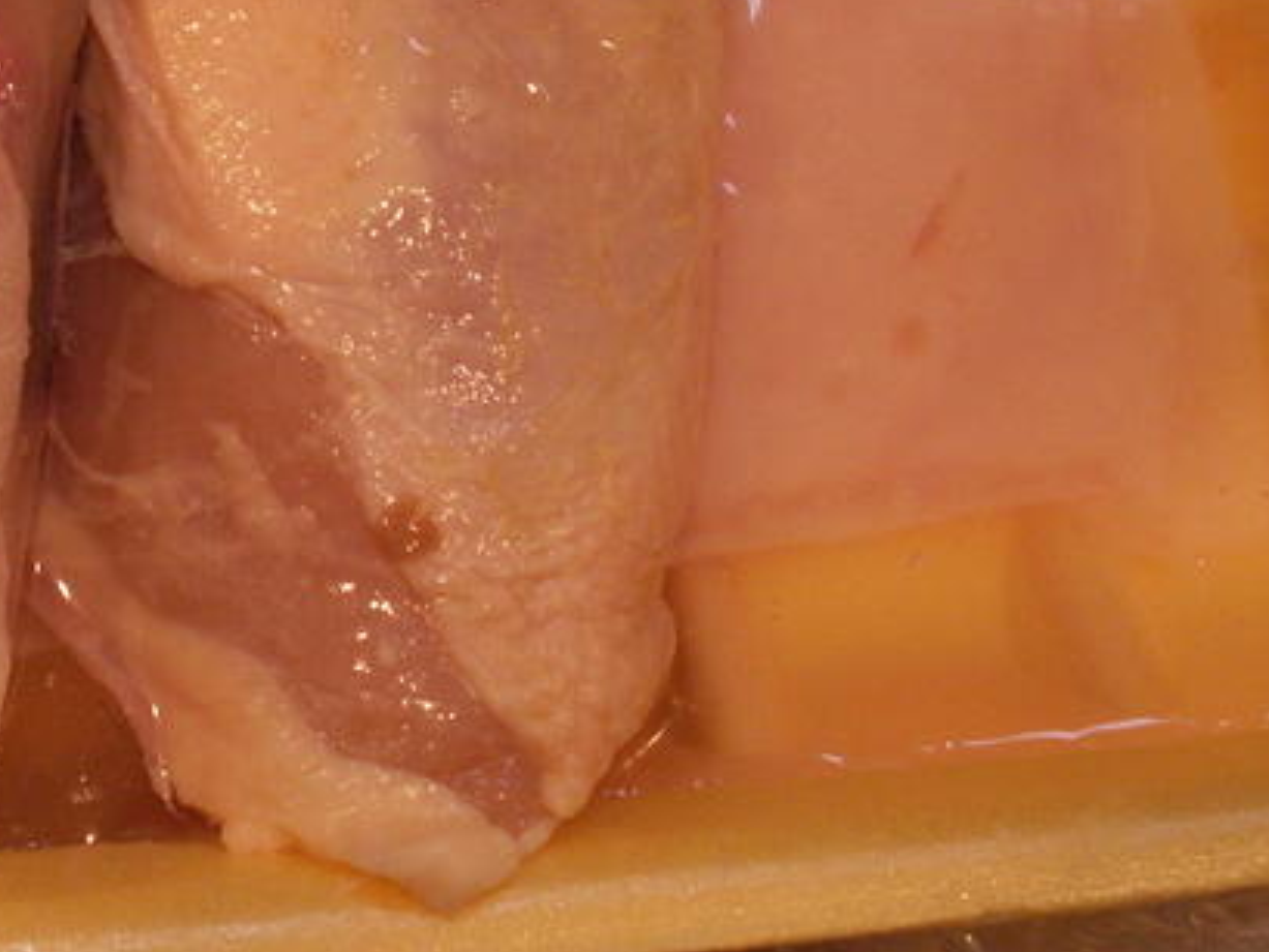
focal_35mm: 77
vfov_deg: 18.9
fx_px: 2824
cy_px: 163
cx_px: 208
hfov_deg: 24.8
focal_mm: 5.86
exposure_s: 1/40
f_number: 2.8
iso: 125
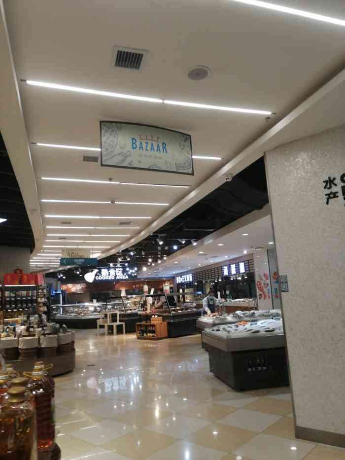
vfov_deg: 65.3
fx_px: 359
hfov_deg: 51.4
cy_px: 230
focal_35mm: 27
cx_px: 172
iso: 80
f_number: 1.8
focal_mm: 3.96
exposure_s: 1/100
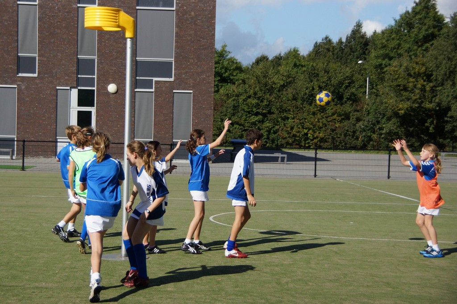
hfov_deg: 29.9
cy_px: 152
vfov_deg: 20.1
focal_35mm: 68
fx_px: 857
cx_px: 228
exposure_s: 1/3200
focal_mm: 45
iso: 320
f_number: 4.5
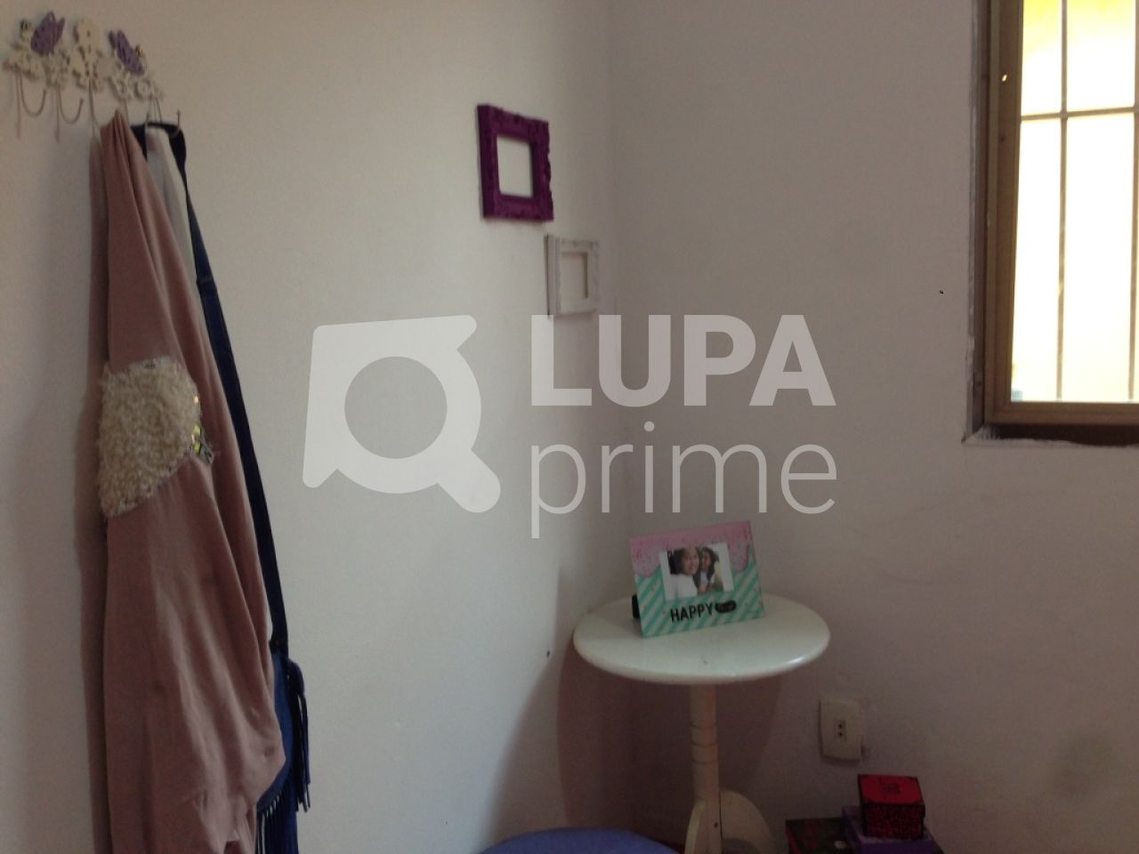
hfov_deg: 55.4
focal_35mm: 33
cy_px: 427
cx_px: 570
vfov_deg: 42.9
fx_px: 1086
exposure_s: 1/20
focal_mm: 4.12
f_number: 2.4
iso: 80
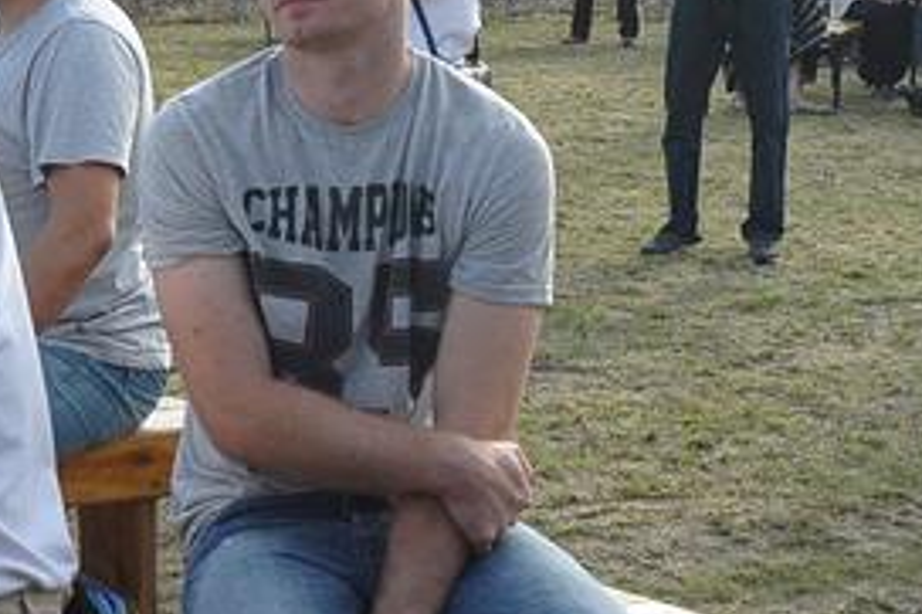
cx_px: 495
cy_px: 341
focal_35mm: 103
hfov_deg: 19.8
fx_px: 2636
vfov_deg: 13.3
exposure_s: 1/400
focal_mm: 22
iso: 800
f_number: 10
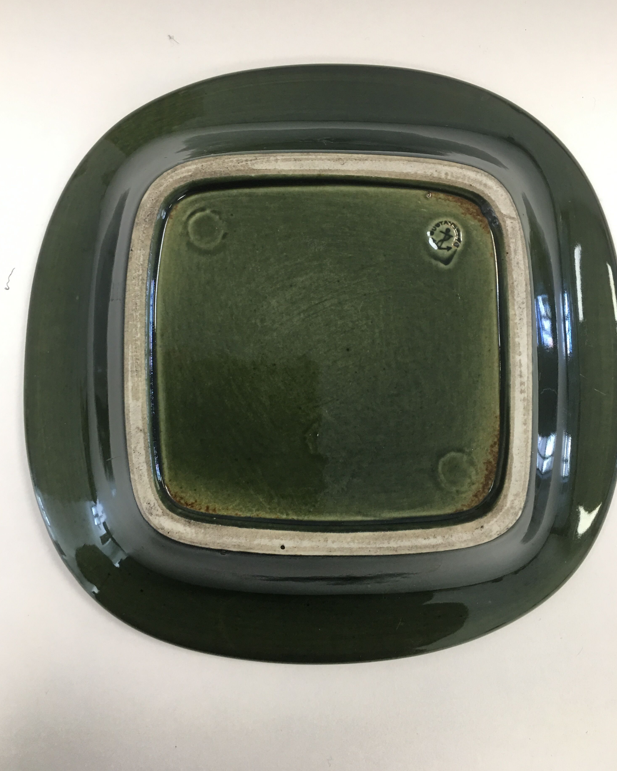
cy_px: 362
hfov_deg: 47.1
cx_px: 307
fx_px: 708
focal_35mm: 31
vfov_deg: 57.1
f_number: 2.2
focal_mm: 4.15
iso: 50
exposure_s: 1/33
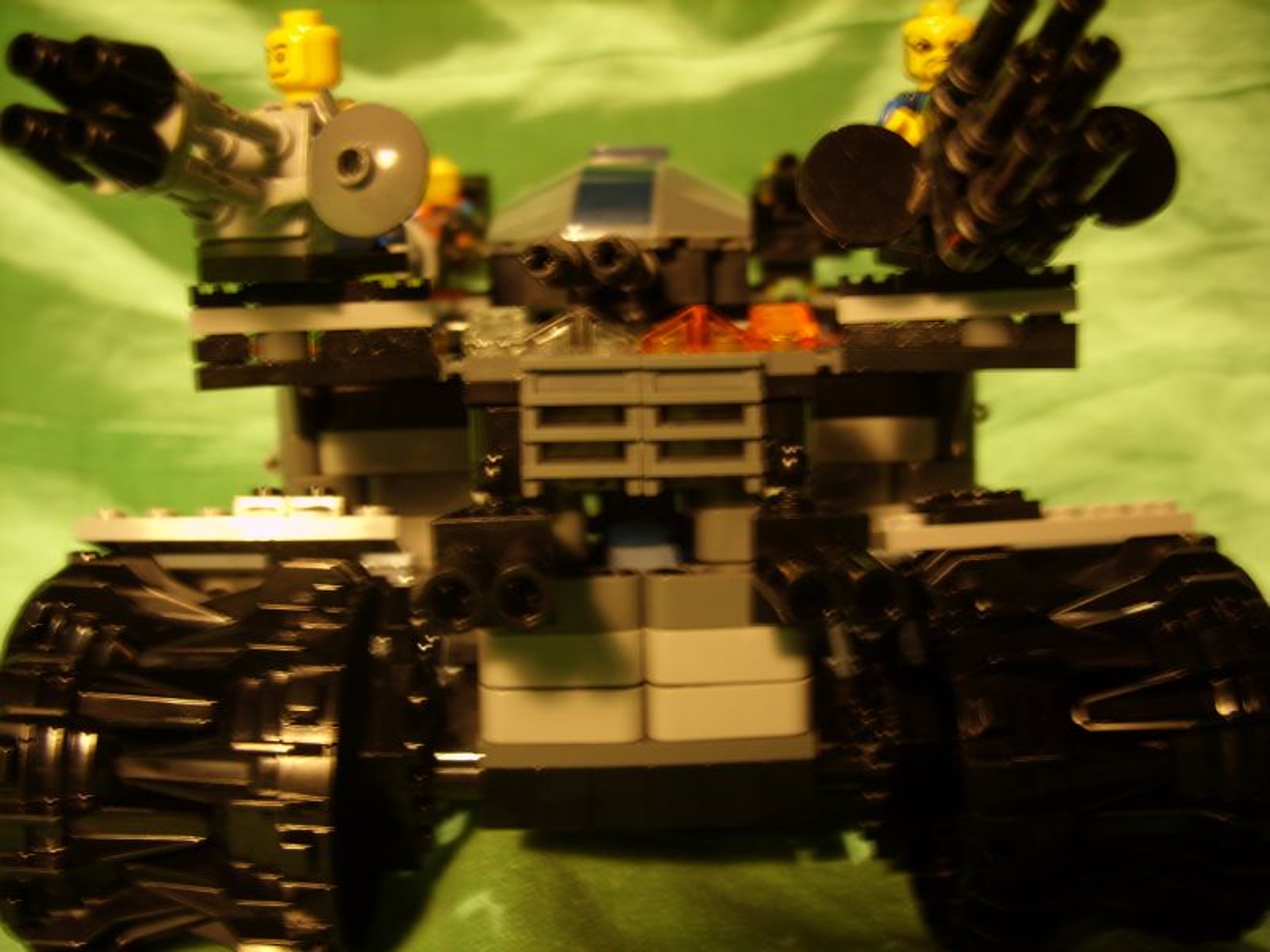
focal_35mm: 38
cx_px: 635
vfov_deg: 37.7
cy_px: 476
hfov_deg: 49.0
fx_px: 1394
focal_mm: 7.8
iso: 100
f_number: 2.8
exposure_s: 1/7
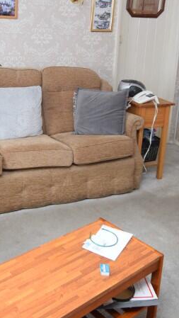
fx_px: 362
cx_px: 44
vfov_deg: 46.8
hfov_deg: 27.4
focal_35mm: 43
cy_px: 113
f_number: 4
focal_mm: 12
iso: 1000
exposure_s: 1/60
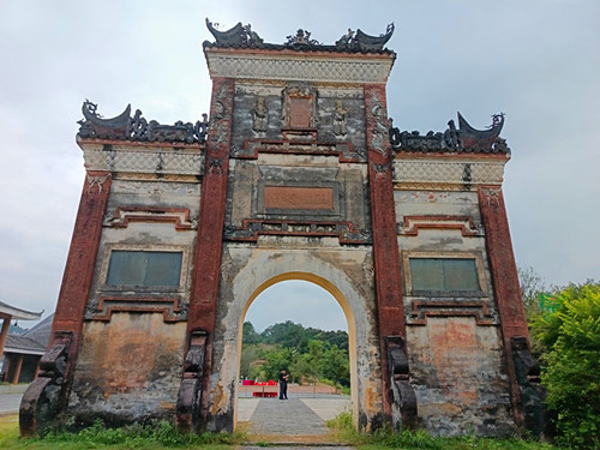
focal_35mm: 24
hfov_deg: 71.6
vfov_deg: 56.8
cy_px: 225
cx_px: 300
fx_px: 416
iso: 161
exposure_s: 1/900
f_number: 1.75
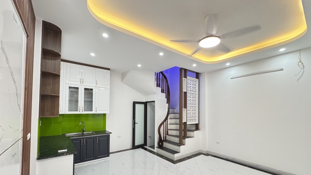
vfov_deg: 66.4
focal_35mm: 16
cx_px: 156
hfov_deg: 99.4
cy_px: 106
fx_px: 132
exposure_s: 1/50
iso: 320
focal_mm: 2.22
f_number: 2.2
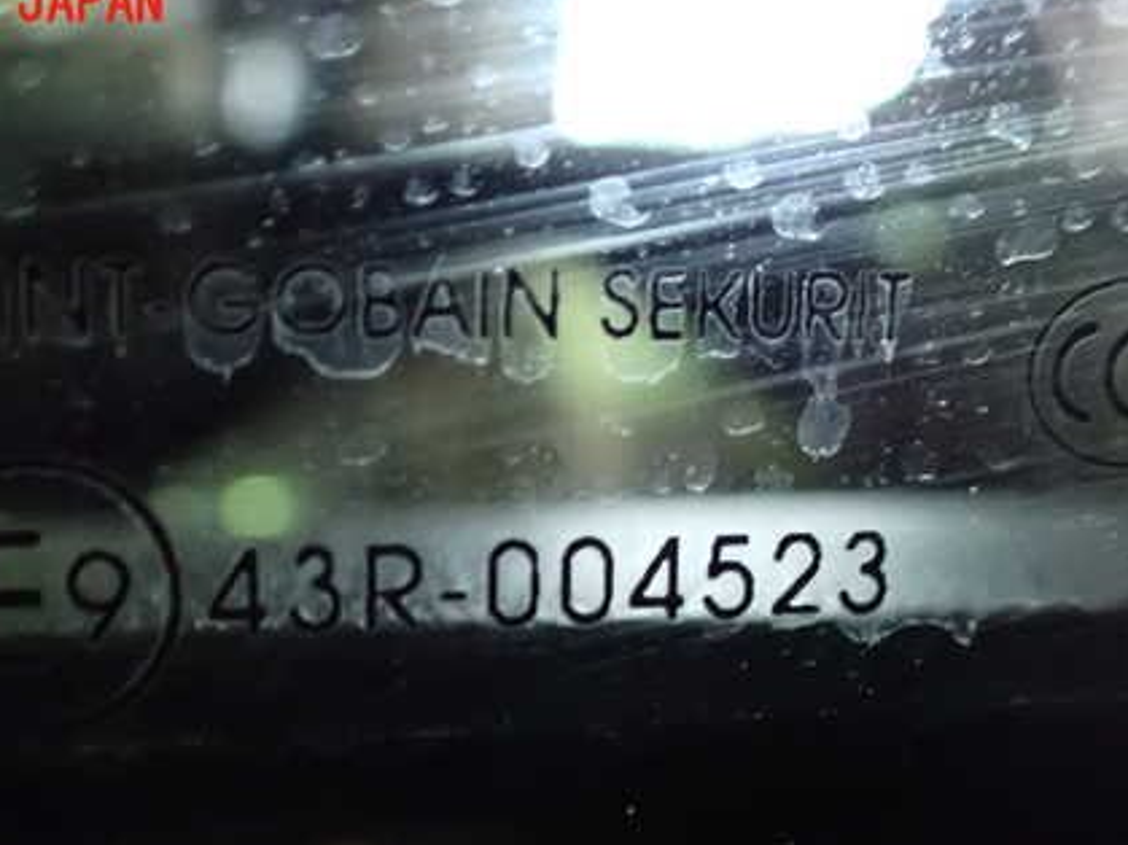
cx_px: 482
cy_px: 576
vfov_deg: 33.2
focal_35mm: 43
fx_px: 1401
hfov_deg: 43.7
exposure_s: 1/20
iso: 1600
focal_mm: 5.4
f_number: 2.3
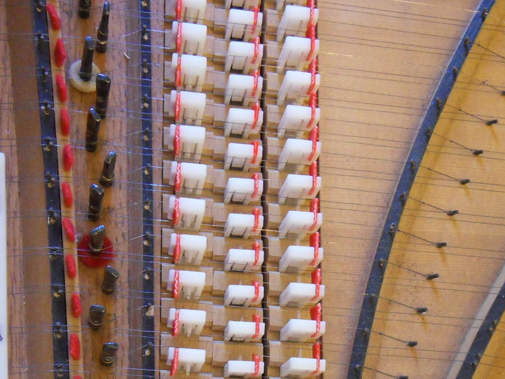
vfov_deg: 22.4
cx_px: 299
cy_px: 345
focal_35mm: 64
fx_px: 934
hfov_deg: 30.2
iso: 400
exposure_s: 1/20
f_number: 3.7
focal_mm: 5.6
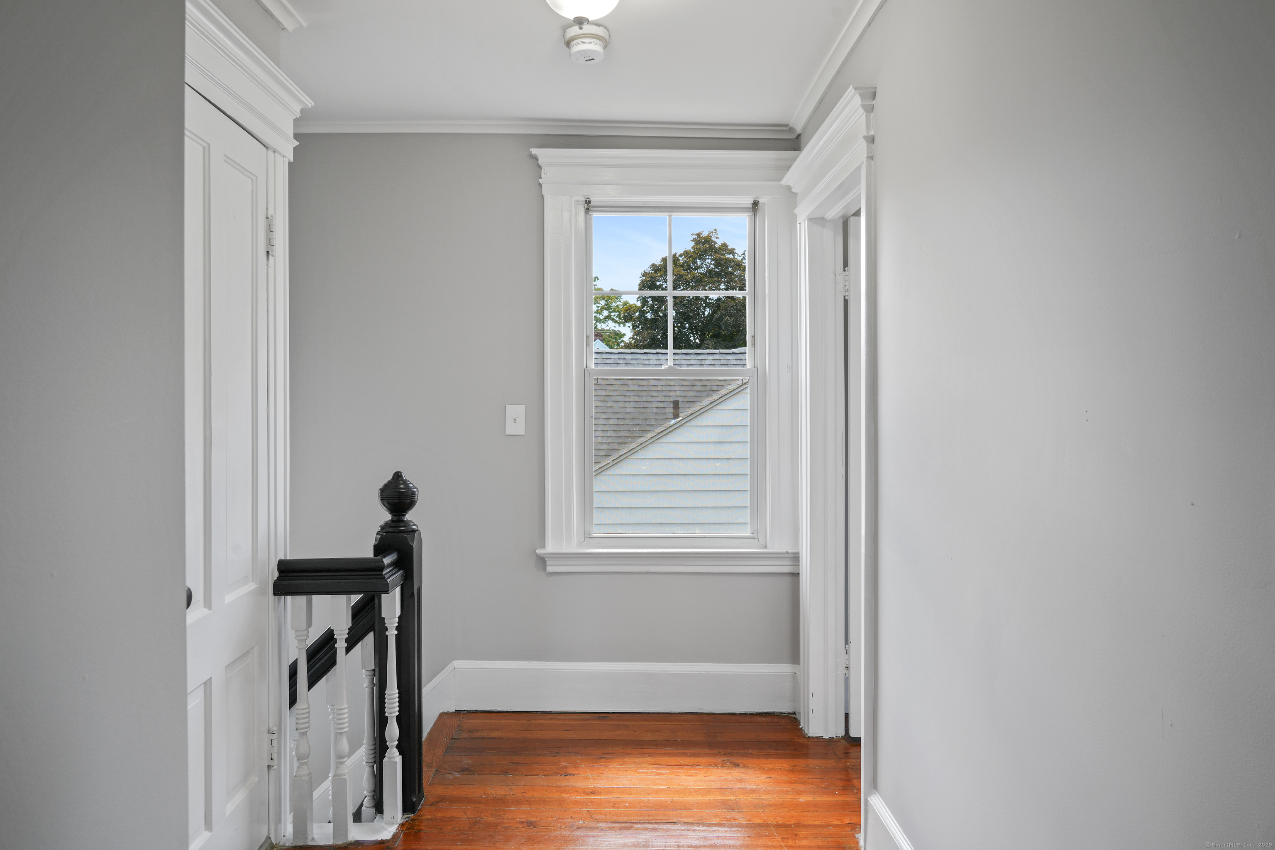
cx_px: 638
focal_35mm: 24
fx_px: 850
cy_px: 425
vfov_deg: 53.1
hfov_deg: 73.7
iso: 125
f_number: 9
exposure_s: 1/10
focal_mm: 24
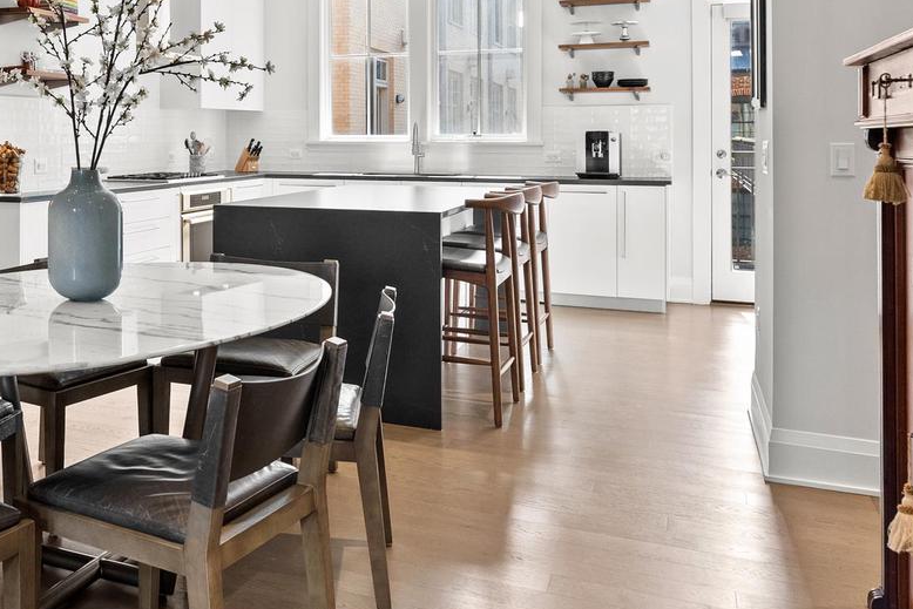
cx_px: 141
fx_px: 962
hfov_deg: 47.1
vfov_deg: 33.8
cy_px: 102
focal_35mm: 38
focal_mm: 20.5
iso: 800
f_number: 5.6
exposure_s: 1/25
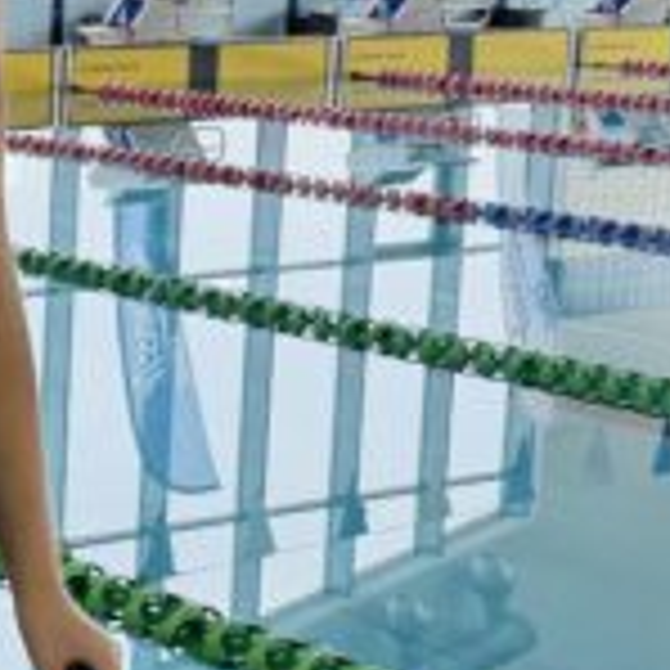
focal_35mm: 109
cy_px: 234
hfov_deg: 14.7
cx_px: -369
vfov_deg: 16.0
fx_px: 2387
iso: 64
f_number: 1.78
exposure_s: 1/137
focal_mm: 6.76
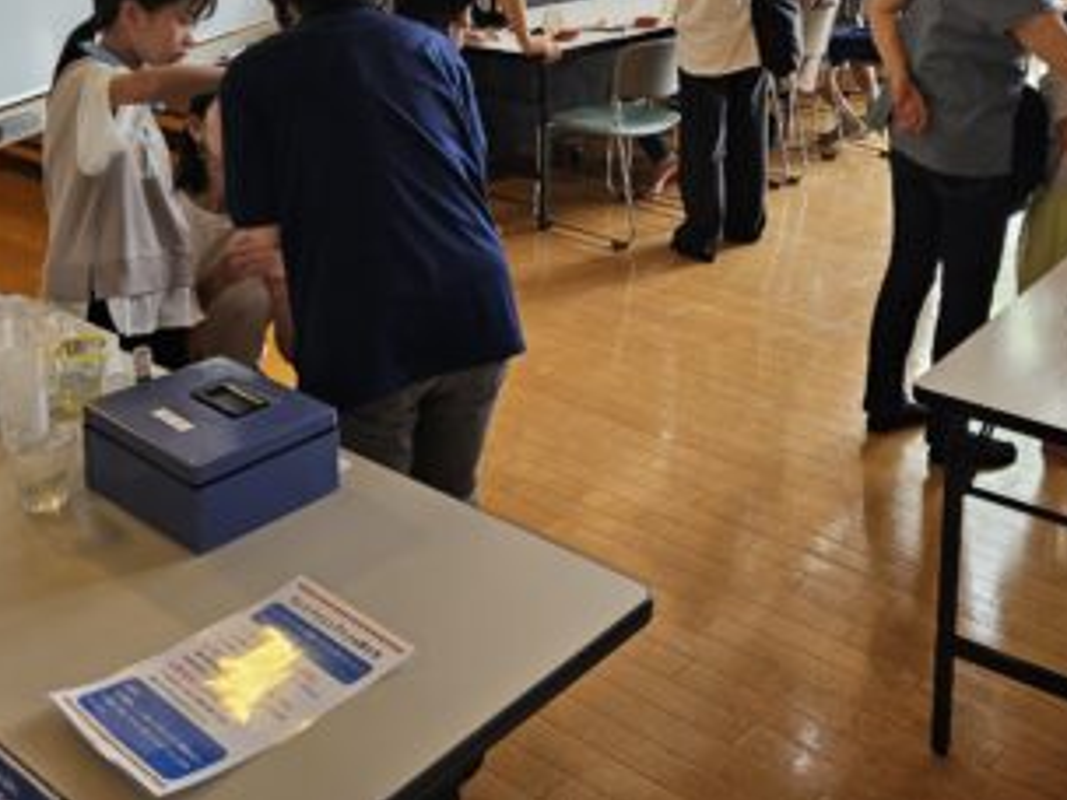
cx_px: 683
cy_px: 58
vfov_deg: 31.8
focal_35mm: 43
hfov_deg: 43.4
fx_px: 1325
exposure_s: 1/100
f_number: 1.8
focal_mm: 5.4
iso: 100
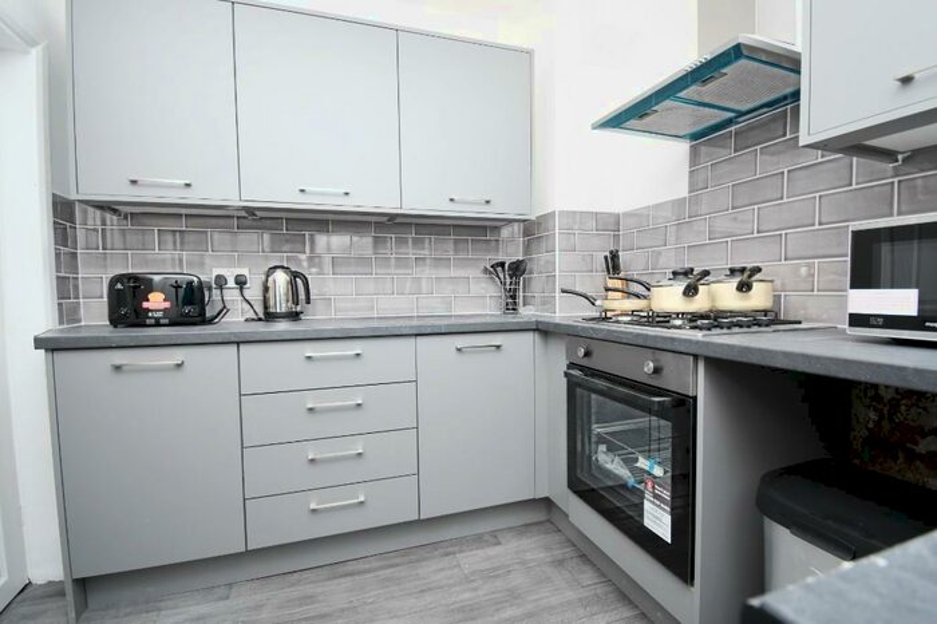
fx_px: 390
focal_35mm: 15
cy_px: 312
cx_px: 468
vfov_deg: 77.3
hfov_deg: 100.4
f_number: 4.5
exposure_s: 1/250
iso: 100
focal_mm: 10
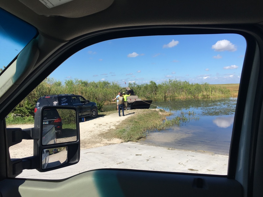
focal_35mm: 29
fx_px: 220
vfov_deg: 48.2
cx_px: 132
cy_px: 98
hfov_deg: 61.7
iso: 25
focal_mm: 4.15
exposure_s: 1/1672
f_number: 2.2
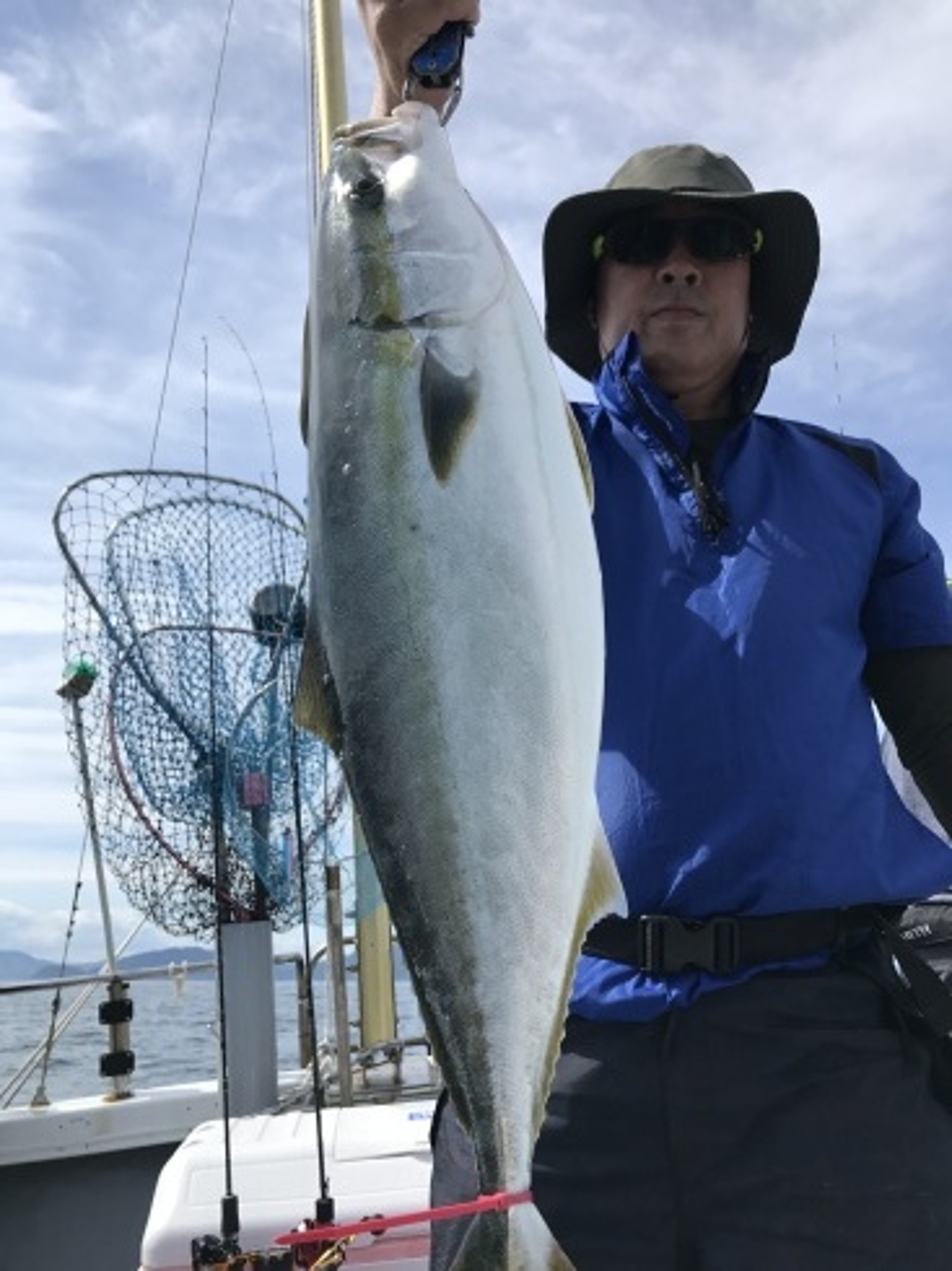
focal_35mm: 28
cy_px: 636
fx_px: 1028
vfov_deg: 63.5
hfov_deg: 49.7
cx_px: 476
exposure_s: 1/2740
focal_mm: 3.99
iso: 20
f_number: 1.8
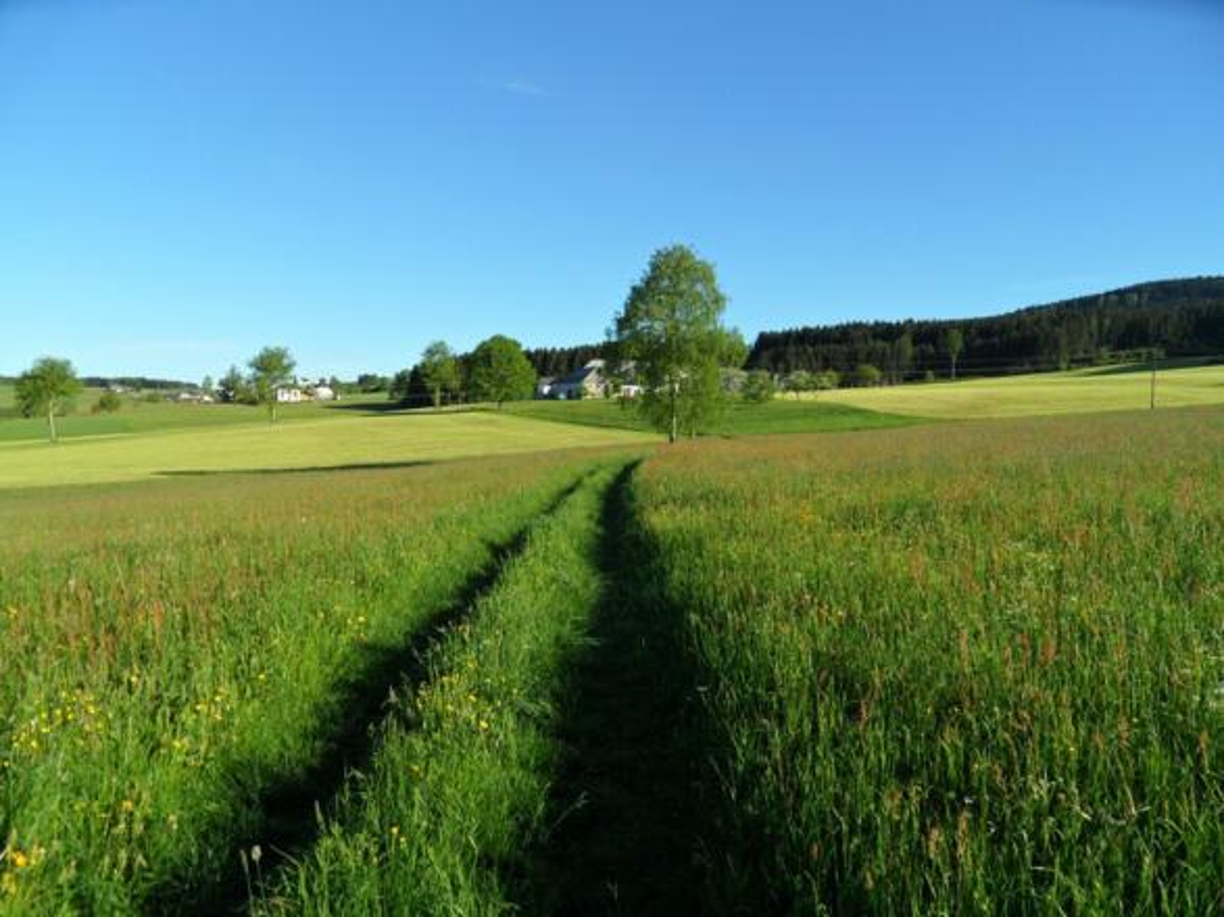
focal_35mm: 24
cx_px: 612
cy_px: 458
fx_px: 848
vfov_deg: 56.8
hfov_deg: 71.6
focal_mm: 3.9
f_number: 3.2
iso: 80
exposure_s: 1/1000
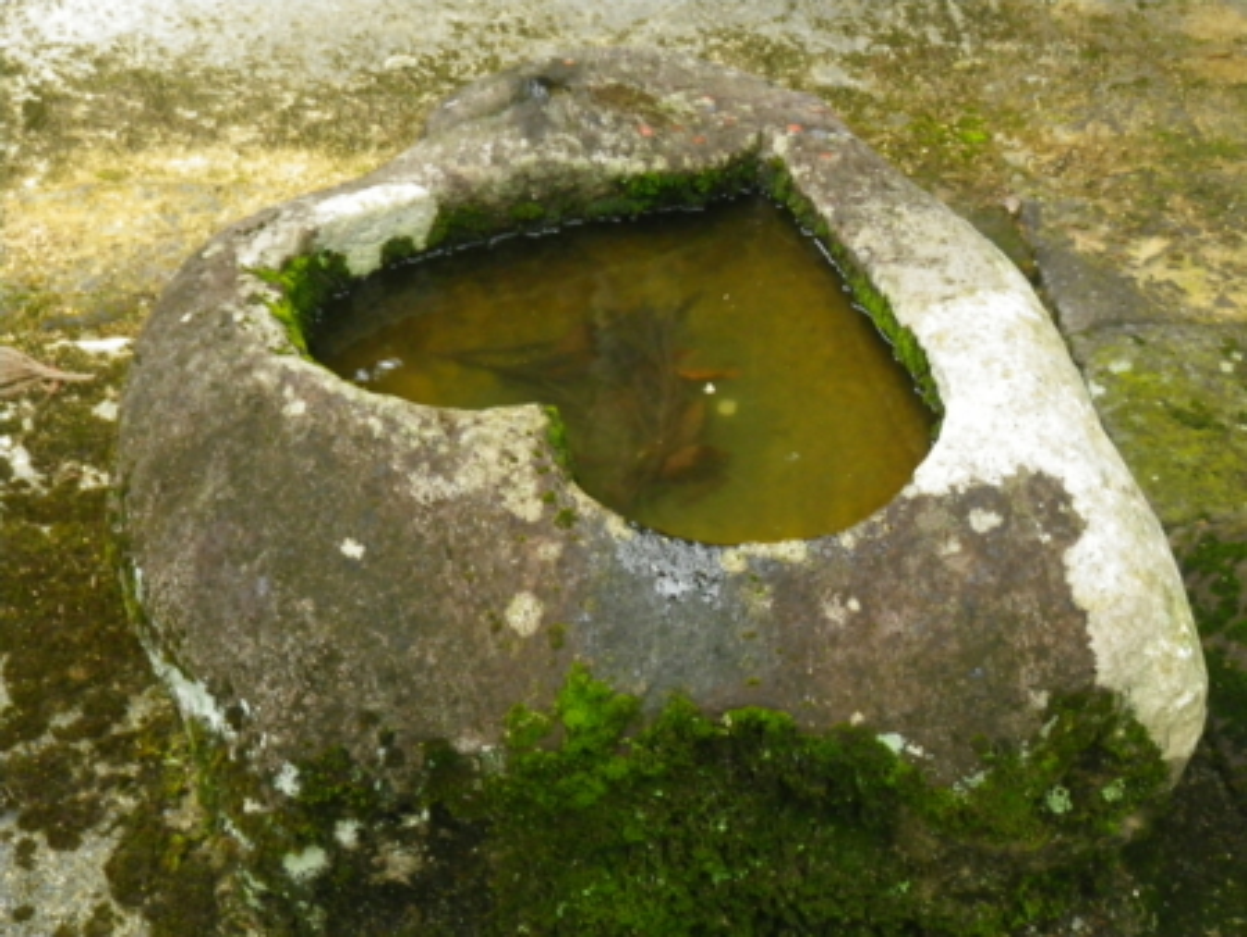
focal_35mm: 51
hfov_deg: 37.5
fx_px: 1838
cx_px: 624
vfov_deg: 28.6
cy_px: 468
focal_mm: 9.1
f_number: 4.4
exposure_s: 1/80
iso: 250
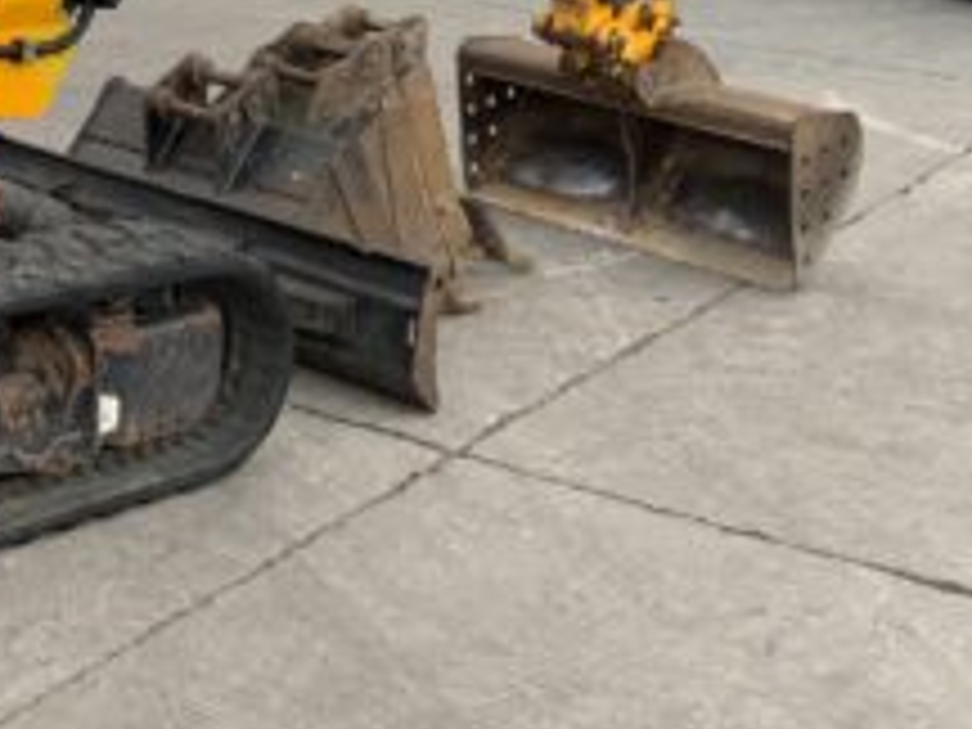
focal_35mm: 86
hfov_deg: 21.7
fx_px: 2415
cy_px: -171
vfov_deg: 16.4
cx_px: -68
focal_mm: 3
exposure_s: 1/265
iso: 16
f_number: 1.8
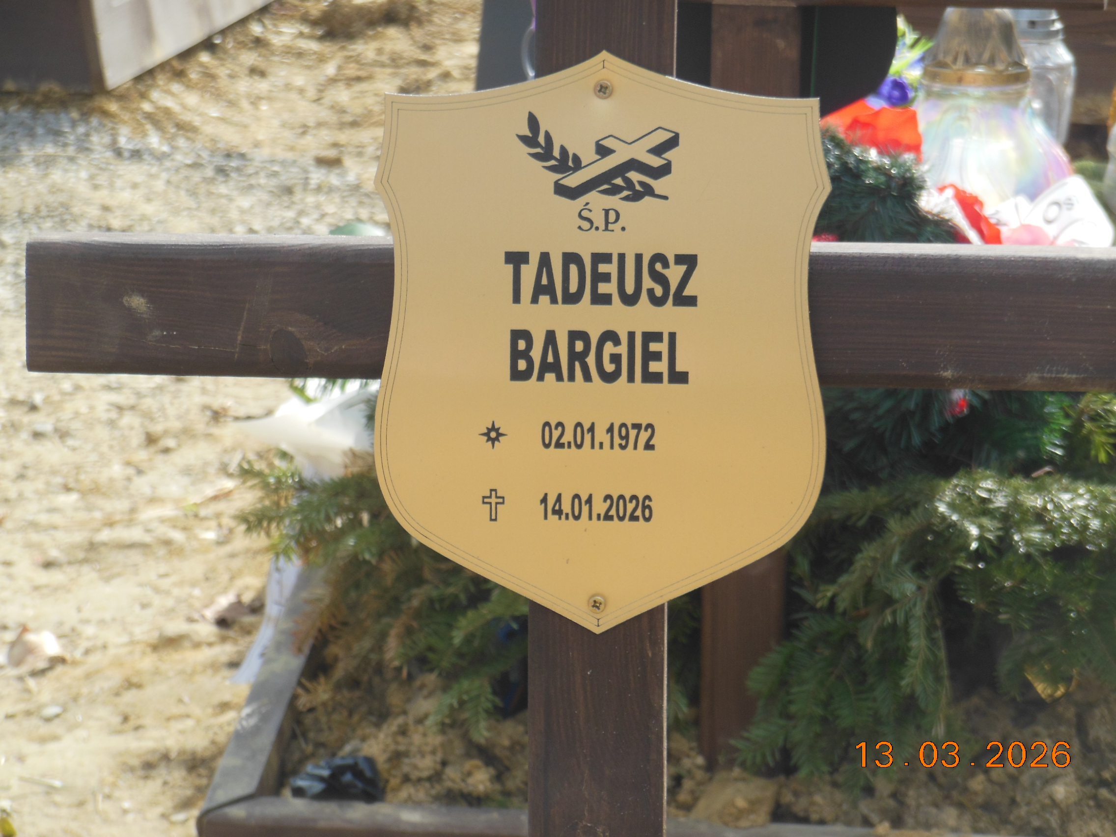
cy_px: 418
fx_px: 5384
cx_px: 558
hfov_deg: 11.8
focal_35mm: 167
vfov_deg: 8.9
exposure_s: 1/320
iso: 125
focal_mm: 29.8
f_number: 5.4
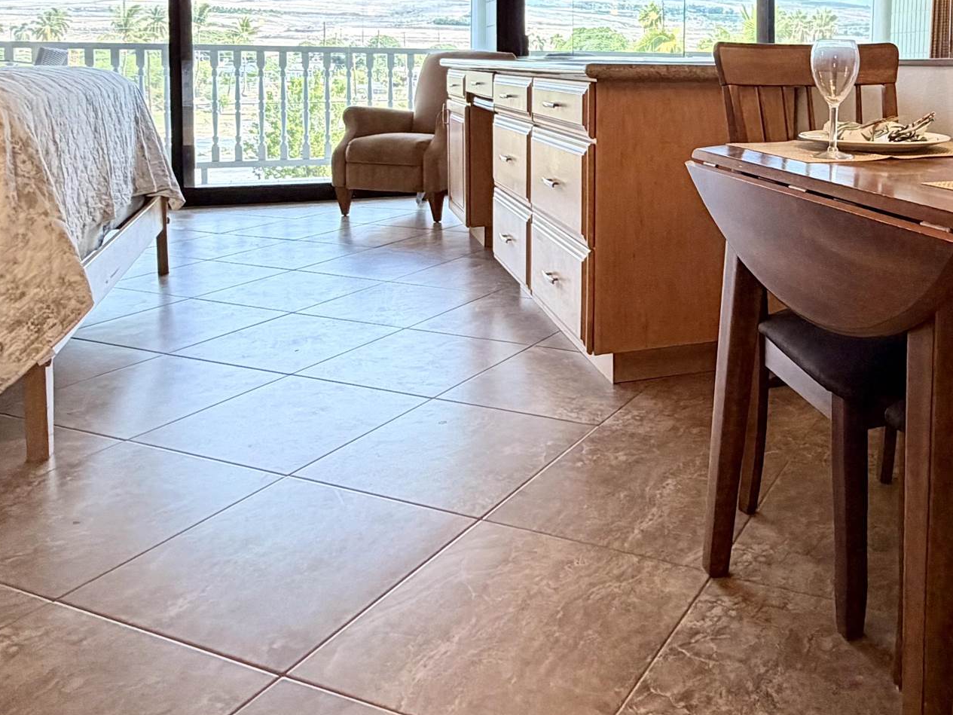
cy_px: 118
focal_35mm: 34
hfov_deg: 51.6
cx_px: 718
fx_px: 936
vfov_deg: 39.7
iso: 125
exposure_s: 1/120
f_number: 2.2
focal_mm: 2.22
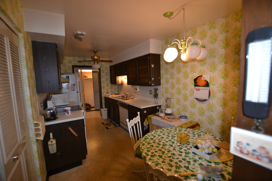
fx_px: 113
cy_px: 90
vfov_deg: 77.3
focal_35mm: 15
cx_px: 136
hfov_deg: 100.4
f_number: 3.5
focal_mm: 10
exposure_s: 1/60
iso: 720
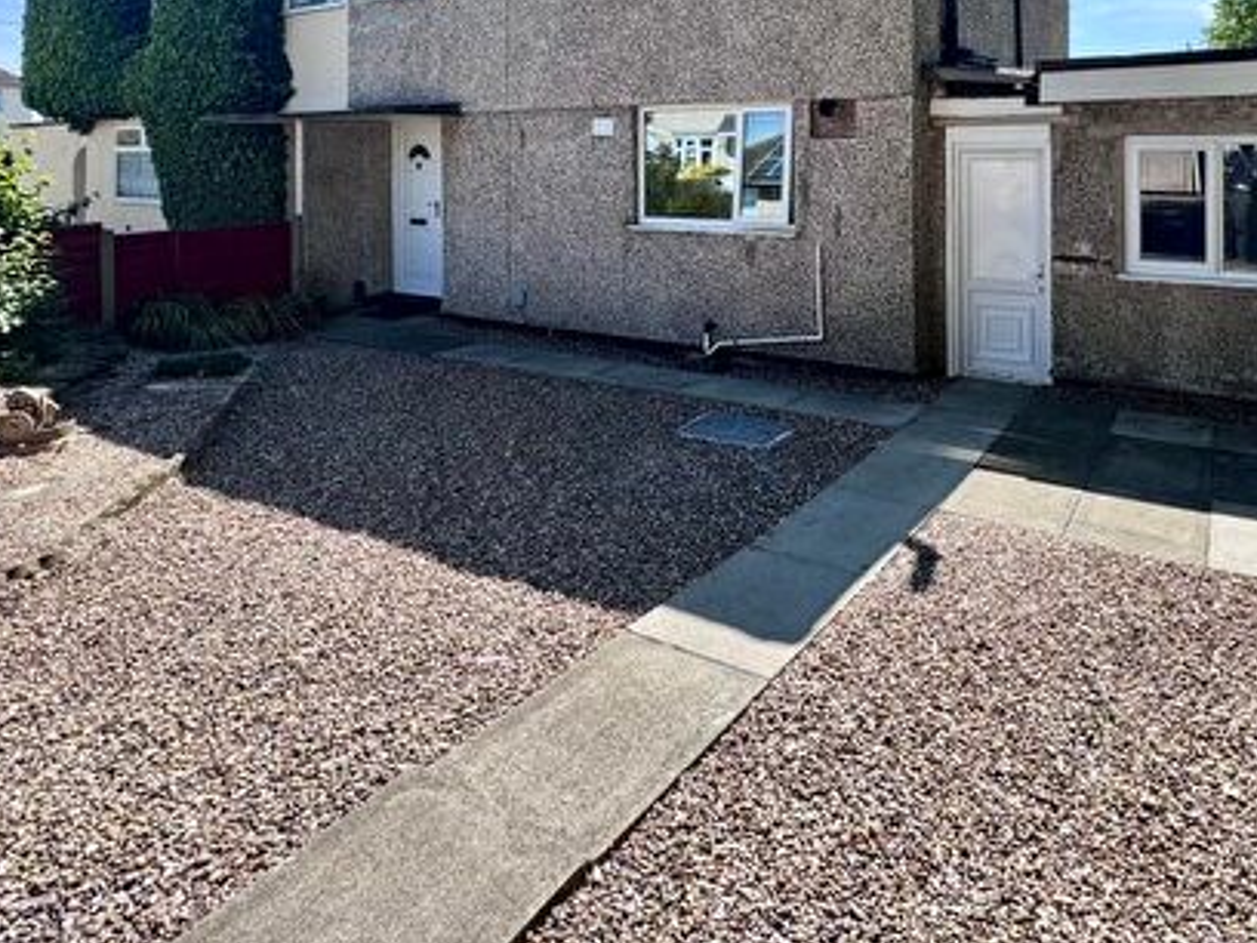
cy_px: 153
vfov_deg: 52.1
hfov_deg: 71.0
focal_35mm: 24
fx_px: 872
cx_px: 739
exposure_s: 1/646
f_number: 2.2
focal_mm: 2.22
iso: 50
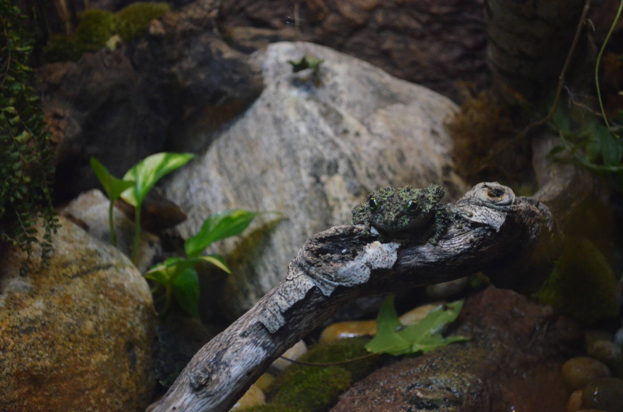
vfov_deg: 16.5
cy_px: 206
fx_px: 1425
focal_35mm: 82
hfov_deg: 24.7
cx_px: 312
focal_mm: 55
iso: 3200
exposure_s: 1/15
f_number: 5.6
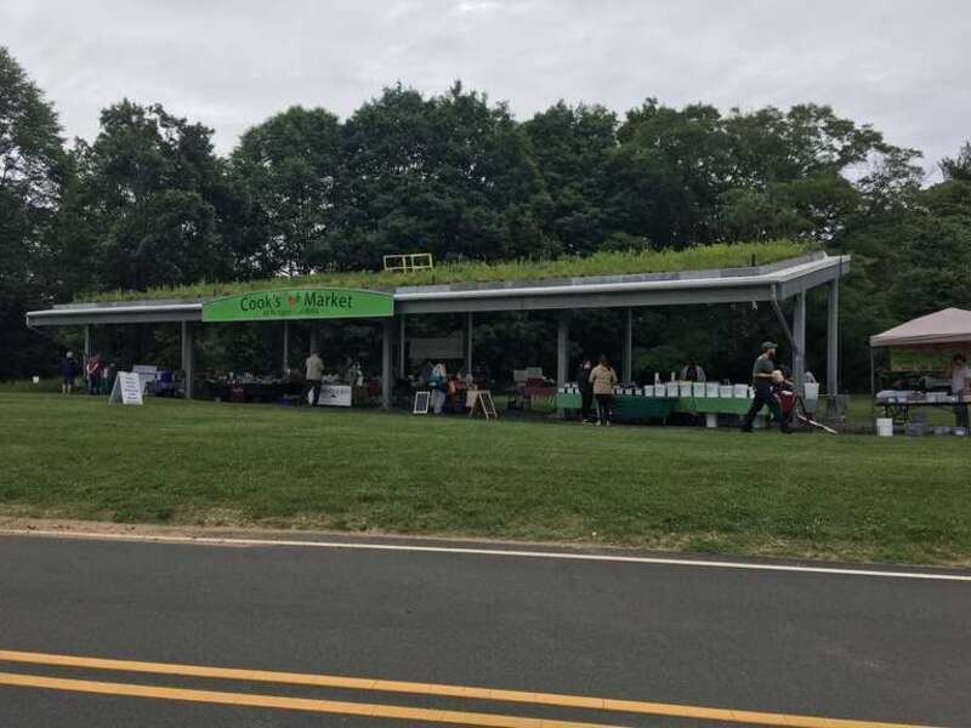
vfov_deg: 48.2
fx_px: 813
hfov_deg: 61.7
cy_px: 364
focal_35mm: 29
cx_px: 486
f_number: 2.2
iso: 25
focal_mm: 4.15
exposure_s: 1/827
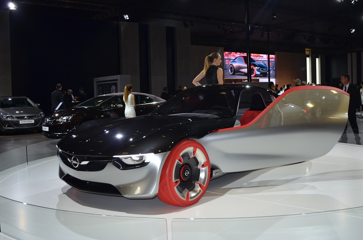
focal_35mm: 35
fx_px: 352
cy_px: 106
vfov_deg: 37.6
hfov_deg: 54.4
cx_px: 206
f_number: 3.5
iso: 220
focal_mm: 18
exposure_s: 1/125
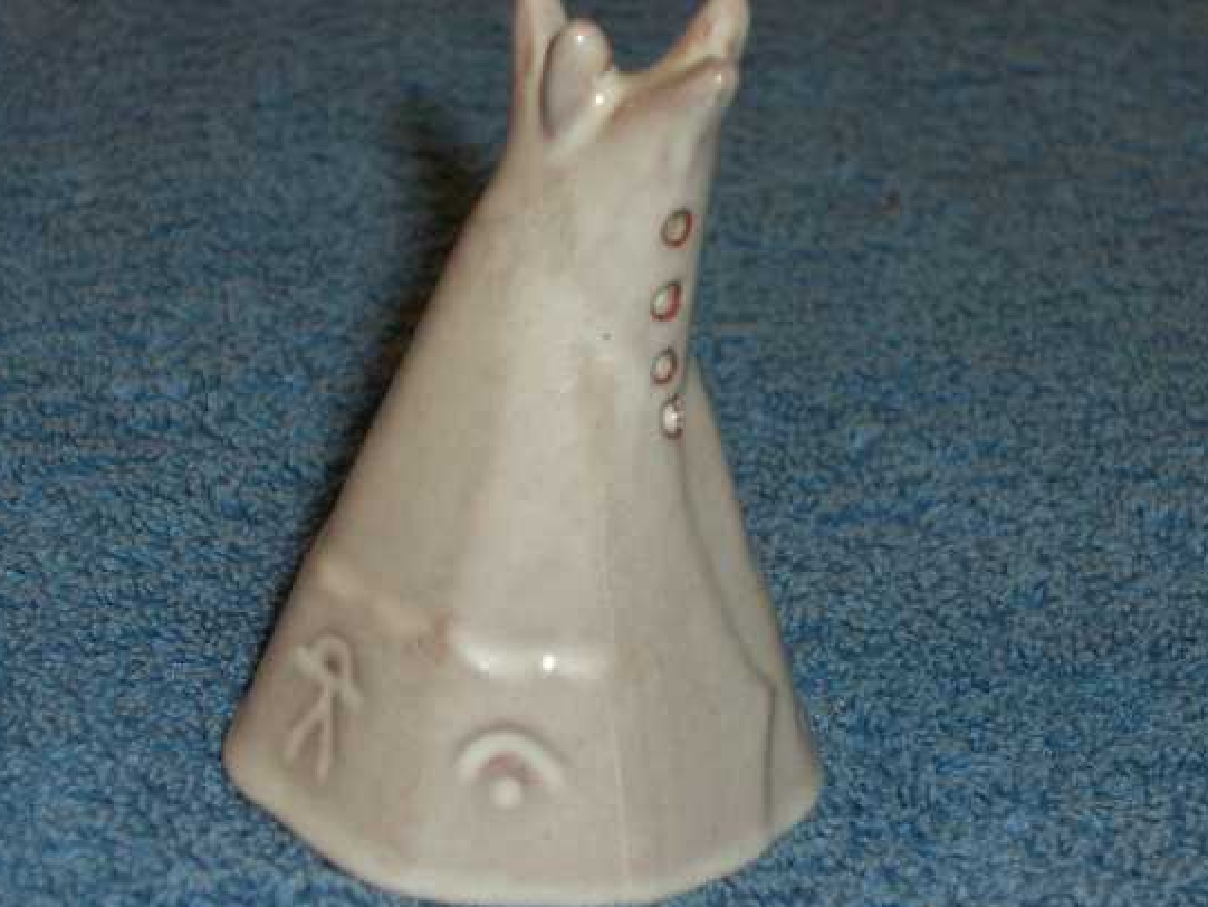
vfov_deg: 13.5
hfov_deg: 17.9
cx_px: 578
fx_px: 3840
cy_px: 465
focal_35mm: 110
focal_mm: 19.4
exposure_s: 1/60
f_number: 4.8
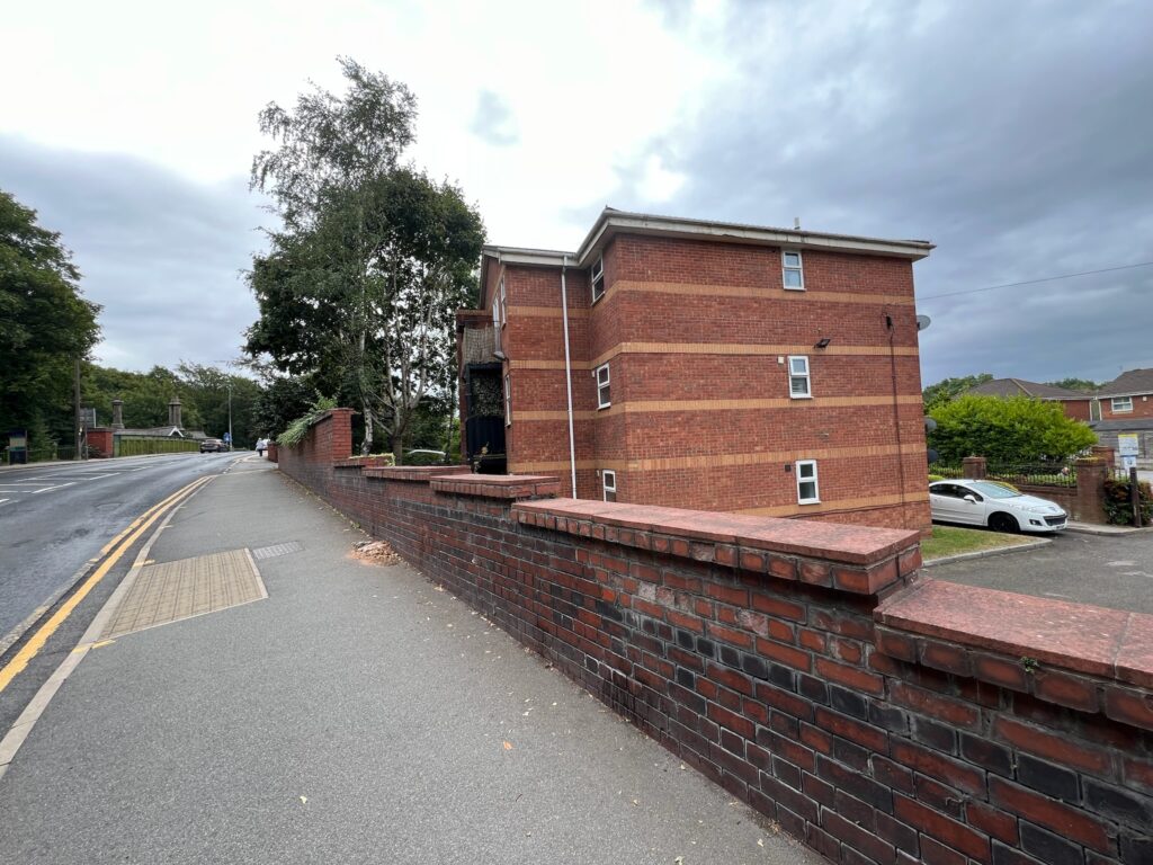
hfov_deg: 106.2
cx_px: 576
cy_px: 432
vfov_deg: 89.9
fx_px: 433
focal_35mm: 13
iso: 32
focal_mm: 1.57
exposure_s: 1/179
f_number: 1.8
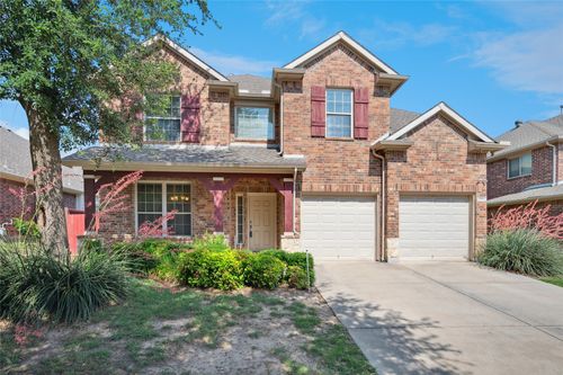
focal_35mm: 18
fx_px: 281
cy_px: 188
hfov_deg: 90.0
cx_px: 282
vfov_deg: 67.3
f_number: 8
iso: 250
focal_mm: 18
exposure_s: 1/160
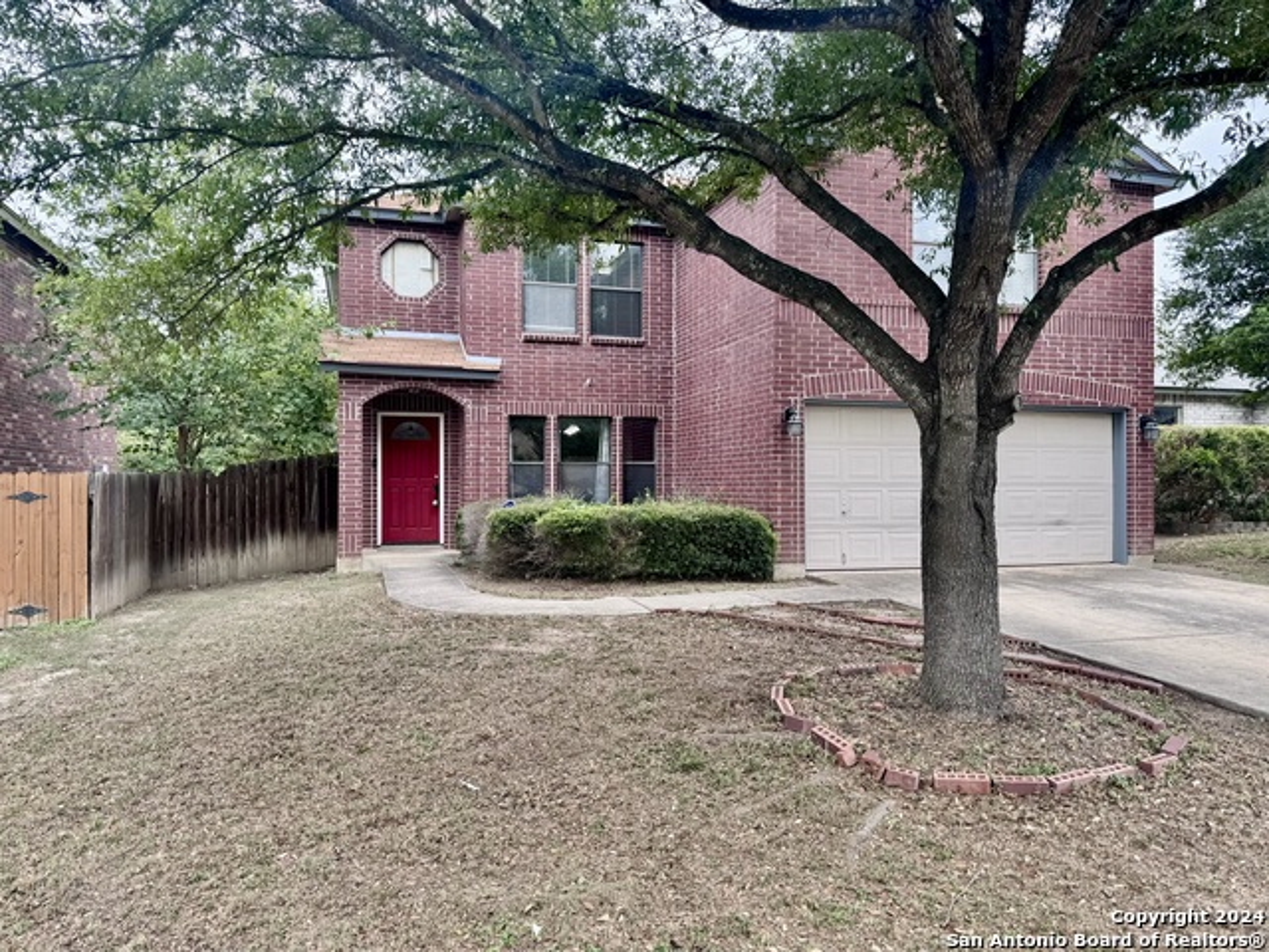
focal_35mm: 24
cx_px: 634
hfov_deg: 71.6
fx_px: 880
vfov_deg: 56.8
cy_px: 476
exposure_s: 1/598
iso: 80
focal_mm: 6.76
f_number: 1.78
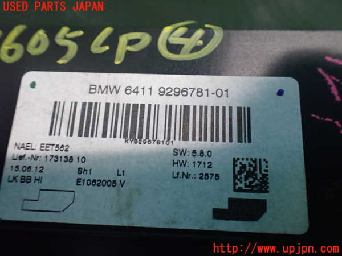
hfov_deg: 60.0
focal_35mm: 30
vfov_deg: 46.8
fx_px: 296
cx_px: 171
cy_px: 128
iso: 800
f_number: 2.3
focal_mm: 5.4
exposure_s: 1/80
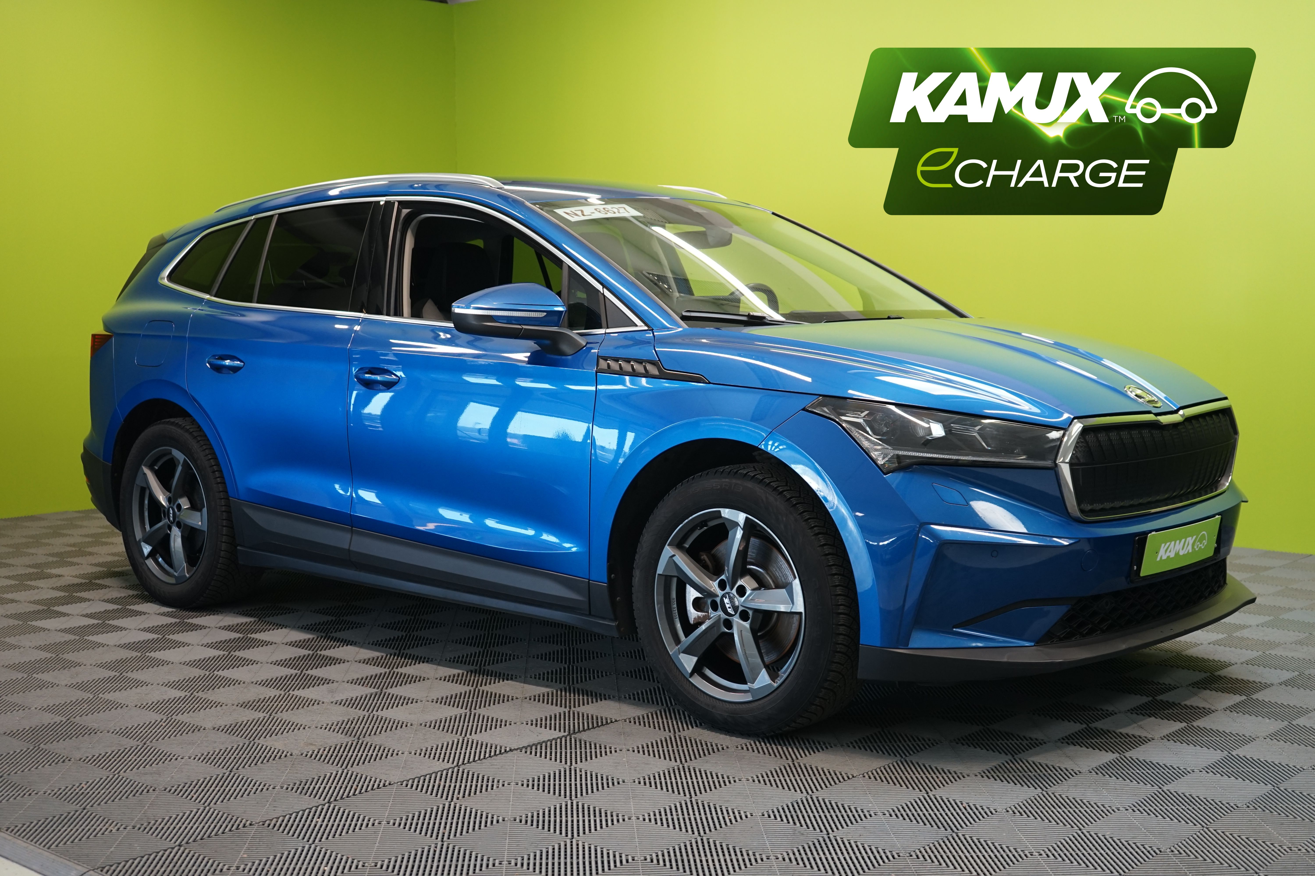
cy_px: 438
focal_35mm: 44
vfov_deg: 30.5
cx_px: 658
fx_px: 1607
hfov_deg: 44.5
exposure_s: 1/30
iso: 800
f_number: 4.5
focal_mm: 44
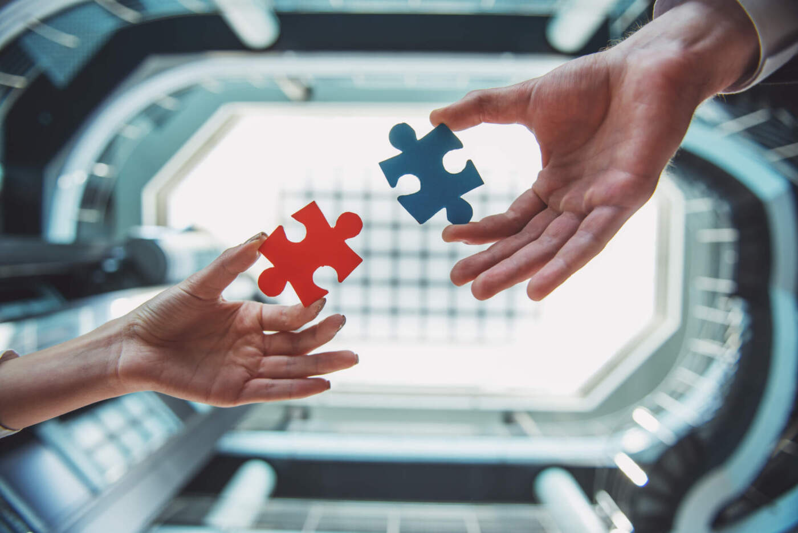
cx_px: 399
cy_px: 266
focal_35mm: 24
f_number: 2.8
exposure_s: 1/160
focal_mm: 24
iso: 400
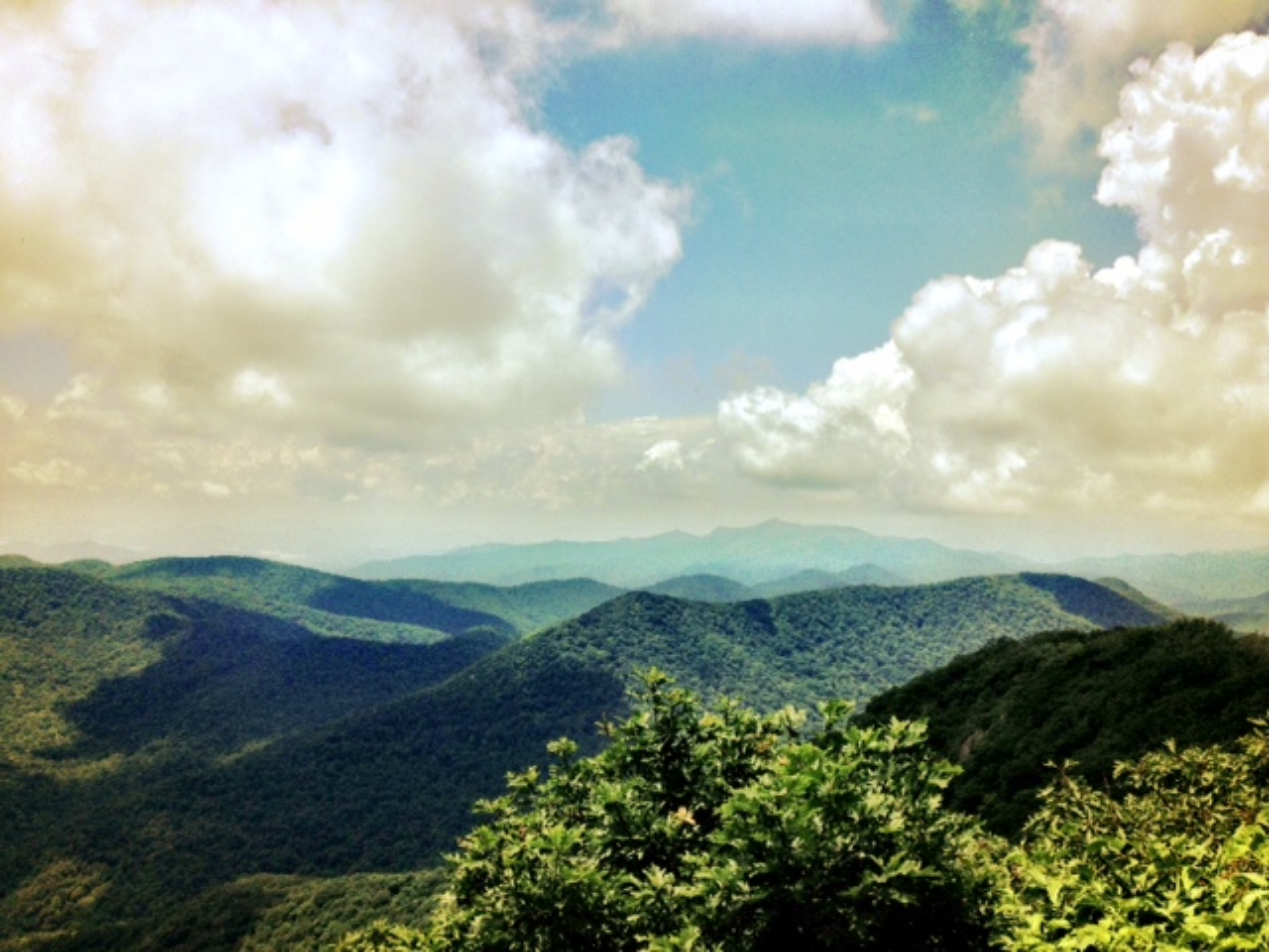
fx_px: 1283
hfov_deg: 52.6
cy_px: 476
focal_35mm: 35
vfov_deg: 40.7
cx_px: 634
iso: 50
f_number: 2.4
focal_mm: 4.28
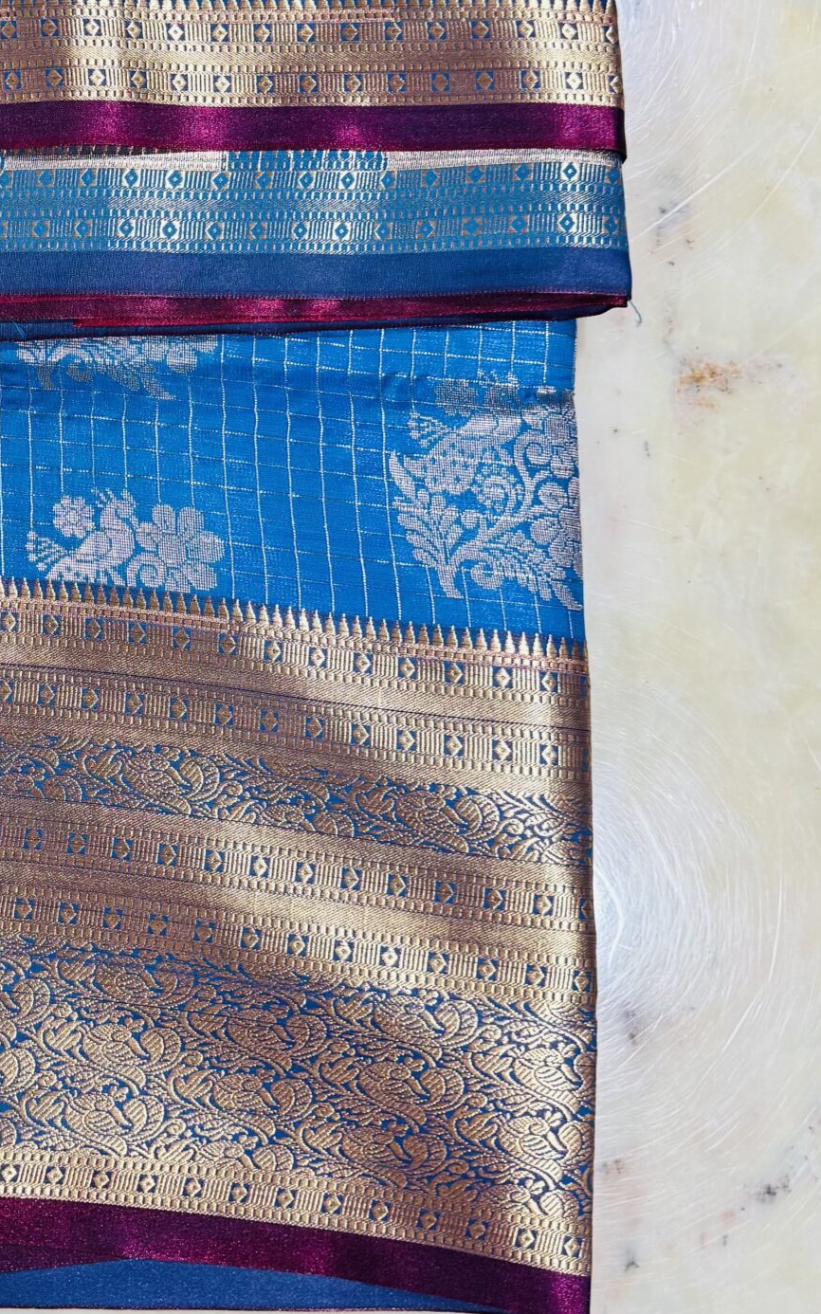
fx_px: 1683
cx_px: 72
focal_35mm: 47
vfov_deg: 41.6
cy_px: 362
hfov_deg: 26.4
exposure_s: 1/50
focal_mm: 6.76
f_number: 1.78
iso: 200
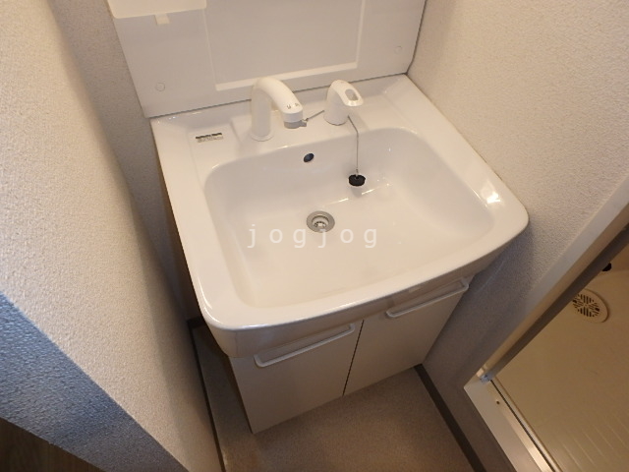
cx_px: 314
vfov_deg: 63.4
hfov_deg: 79.0
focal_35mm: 21
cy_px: 236
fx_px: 382
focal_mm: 3.7
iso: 200
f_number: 3.5
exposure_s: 1/40
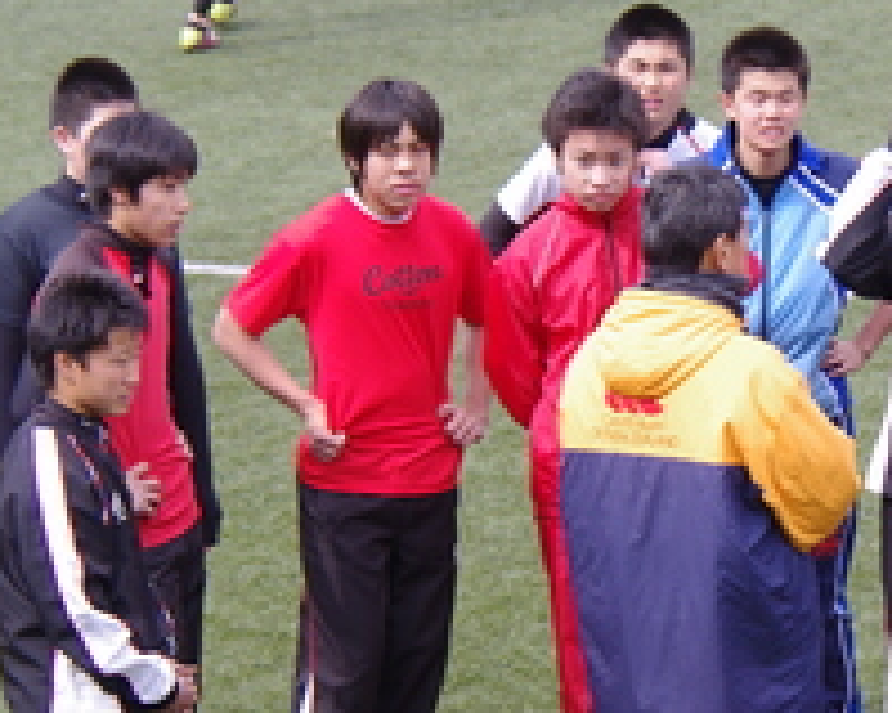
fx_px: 8576
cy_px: 368
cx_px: 766
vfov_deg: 4.8
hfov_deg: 5.9
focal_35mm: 325
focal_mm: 90
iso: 400
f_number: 6.3
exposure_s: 1/500
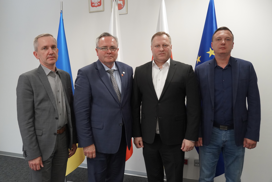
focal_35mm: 32
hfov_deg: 59.5
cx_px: 136
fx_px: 238
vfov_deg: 41.7
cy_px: 91
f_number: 4
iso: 2000
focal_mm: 21
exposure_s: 1/160
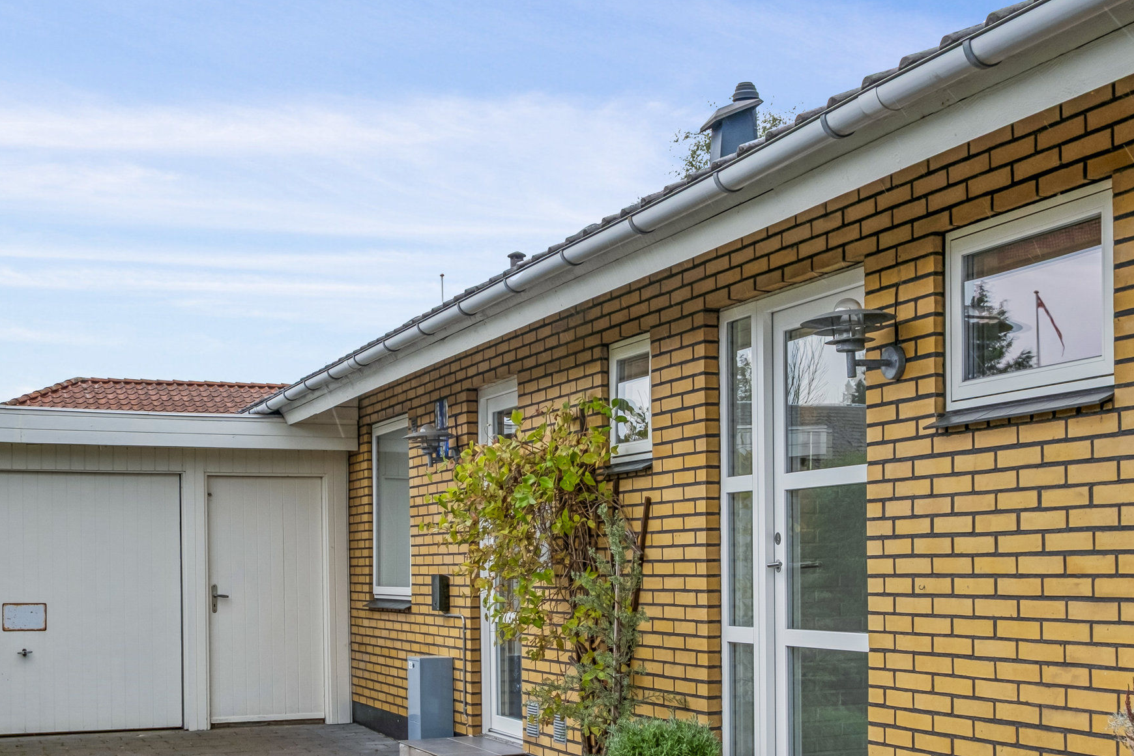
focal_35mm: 50
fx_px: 1575
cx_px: 651
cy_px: 587
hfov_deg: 39.5
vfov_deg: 26.6
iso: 200
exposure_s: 1/125
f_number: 10
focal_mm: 19.1
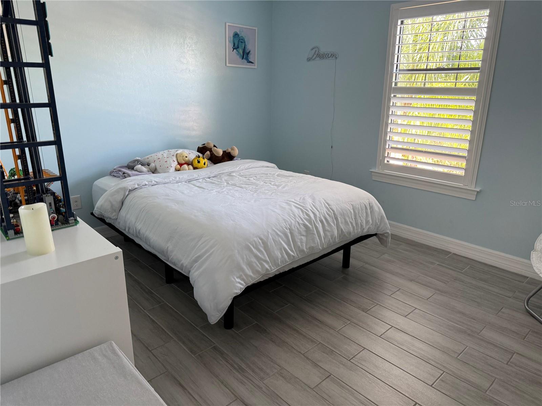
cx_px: 271
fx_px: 376
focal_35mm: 24
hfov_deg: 71.6
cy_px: 203
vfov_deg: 56.8
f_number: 1.78
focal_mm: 6.76
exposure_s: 1/60
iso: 200
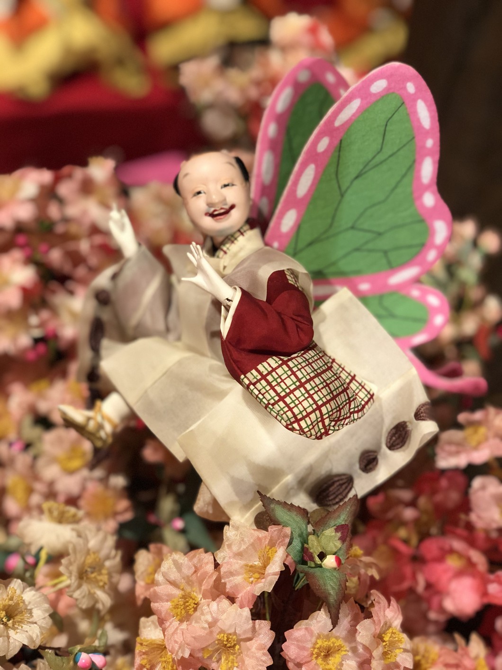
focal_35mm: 52
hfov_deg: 28.0
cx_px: 251
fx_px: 1005
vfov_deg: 36.8
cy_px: 335
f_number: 2.4
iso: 160
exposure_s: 1/24
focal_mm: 6
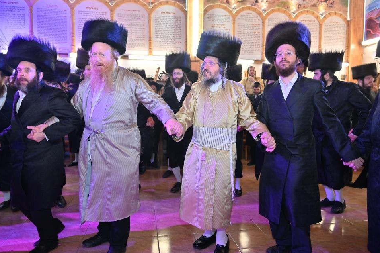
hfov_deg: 69.4
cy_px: 121
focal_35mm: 26
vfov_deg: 49.5
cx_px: 189
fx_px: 274
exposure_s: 1/160
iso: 800
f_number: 4
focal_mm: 24
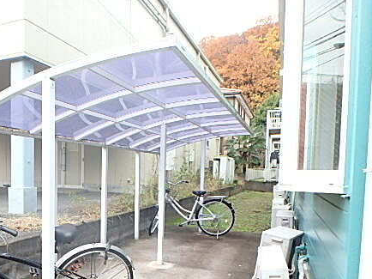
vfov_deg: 44.4
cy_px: 197
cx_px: 118
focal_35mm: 31
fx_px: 333
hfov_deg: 56.9
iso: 200
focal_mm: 3.7
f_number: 3.5
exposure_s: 1/40
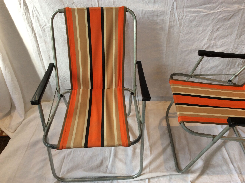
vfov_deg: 44.1
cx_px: 122
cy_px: 92
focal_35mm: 32
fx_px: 226
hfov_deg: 56.9
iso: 40
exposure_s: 1/33
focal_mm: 3.3
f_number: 2.4
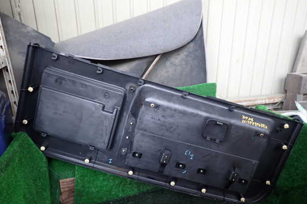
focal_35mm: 27
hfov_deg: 67.4
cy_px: 104
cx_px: 154
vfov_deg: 47.9
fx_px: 230
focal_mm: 4.5
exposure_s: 1/30
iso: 200
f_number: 2
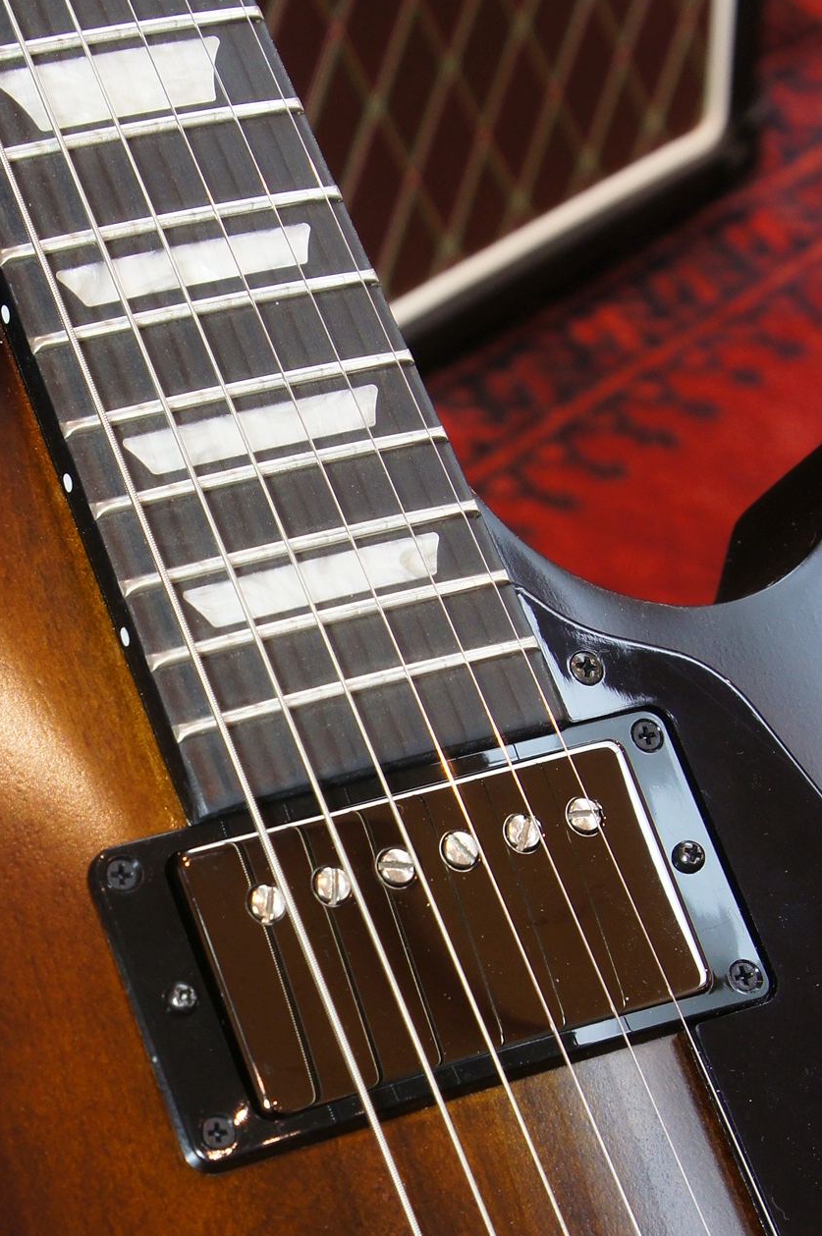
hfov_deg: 12.5
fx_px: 3740
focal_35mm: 109
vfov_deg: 18.7
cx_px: 147
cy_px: 865
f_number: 8
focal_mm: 40
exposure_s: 1/5
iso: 400
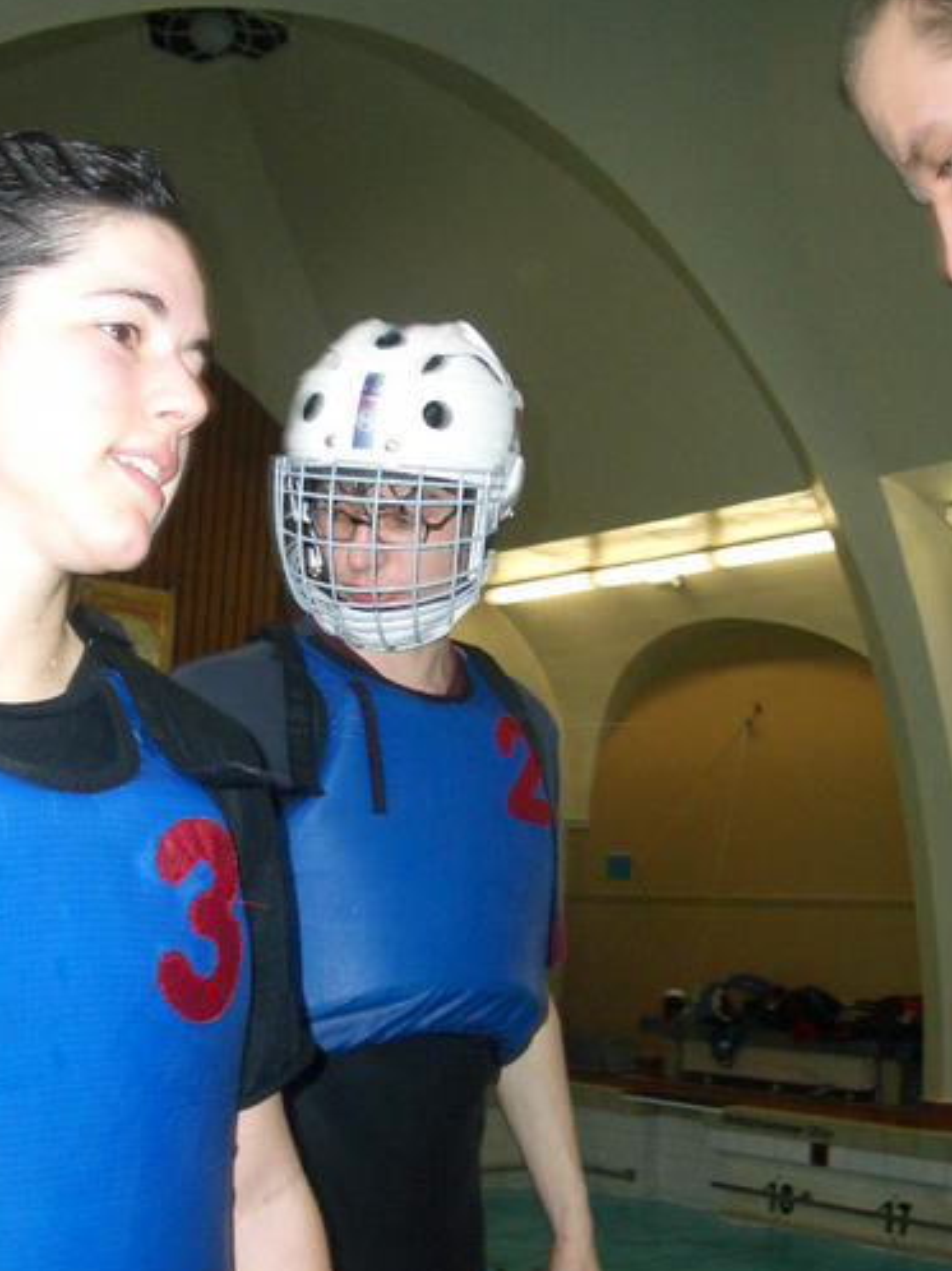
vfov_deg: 42.0
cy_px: 717
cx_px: 426
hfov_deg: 32.1
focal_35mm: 45
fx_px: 1652
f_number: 2.6
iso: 100
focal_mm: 5.8
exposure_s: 1/60
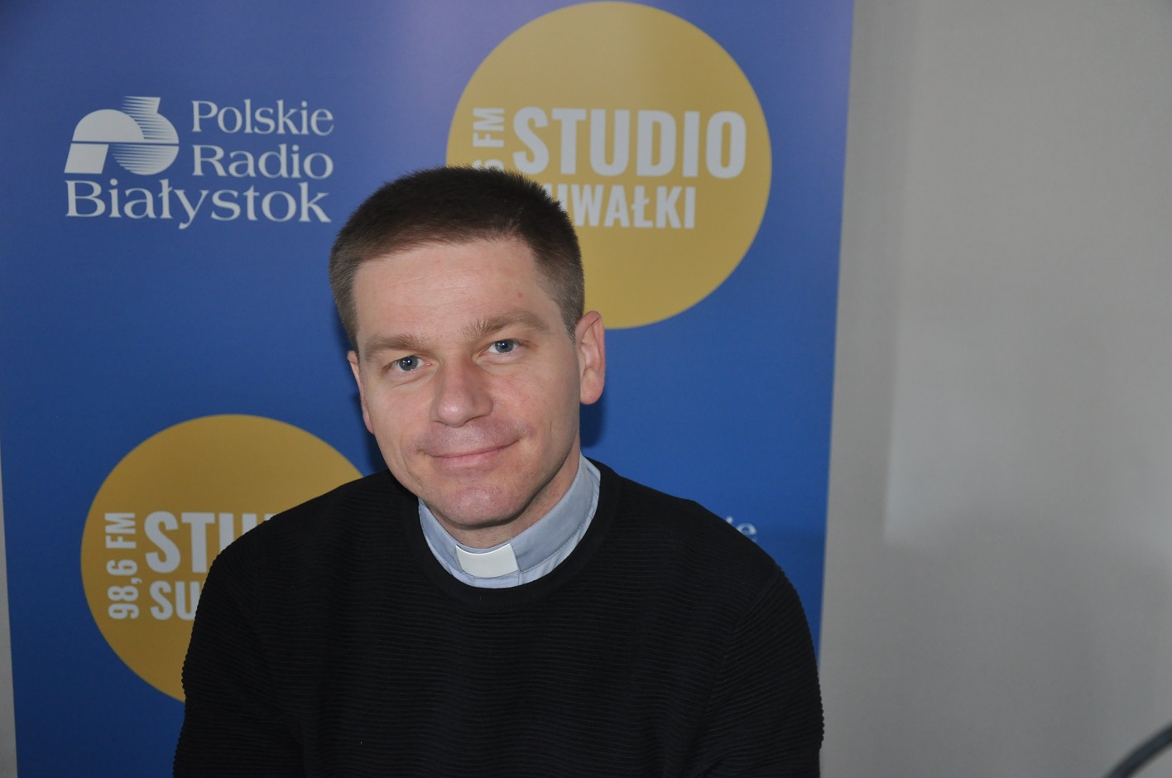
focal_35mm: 51
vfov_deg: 26.4
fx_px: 1658
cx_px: 586
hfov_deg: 38.9
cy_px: 389
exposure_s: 1/60
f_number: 4.2
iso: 800
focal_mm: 34
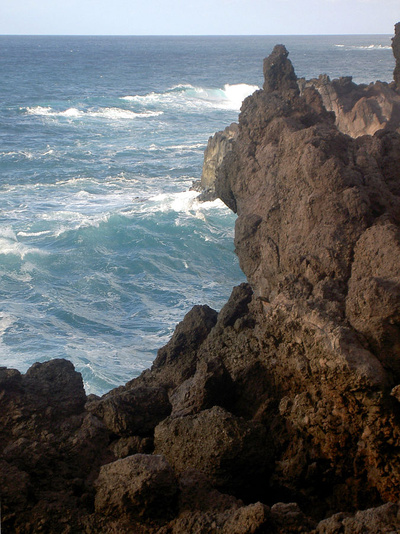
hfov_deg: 14.5
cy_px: 267
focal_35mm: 102
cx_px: 200
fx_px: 1572
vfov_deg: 19.3
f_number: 4.9
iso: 50
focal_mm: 16.8
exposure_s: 1/125
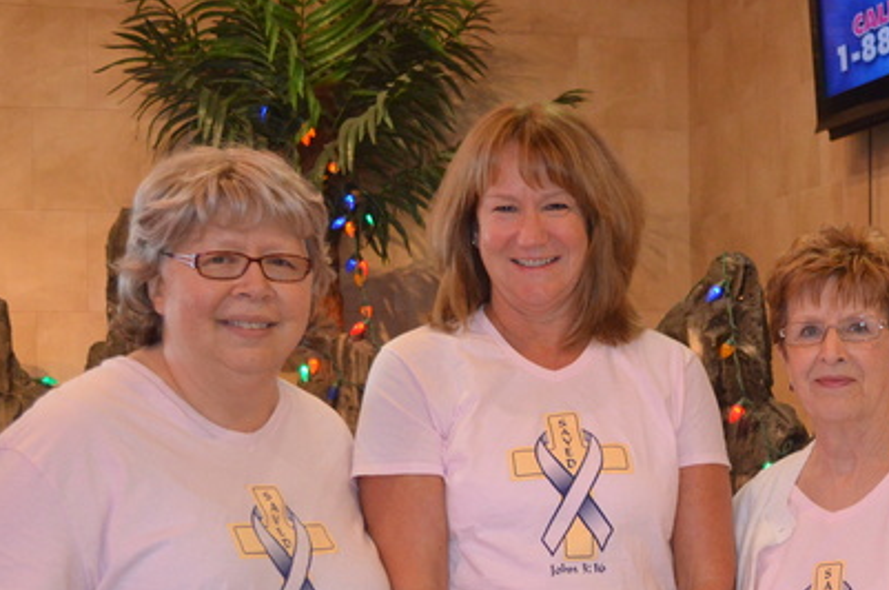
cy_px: 414
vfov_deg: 19.3
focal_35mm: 70
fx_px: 1726
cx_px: 794
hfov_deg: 27.9
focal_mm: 26
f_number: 4.2
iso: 2800
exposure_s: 1/60
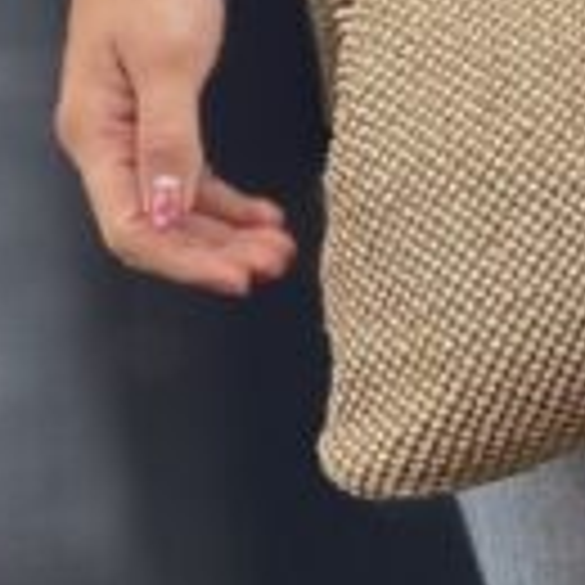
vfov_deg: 2.7
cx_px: 279
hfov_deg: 2.7
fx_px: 12485
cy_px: -904
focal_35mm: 653
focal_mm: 15.66
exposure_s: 1/137
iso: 50
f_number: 2.8
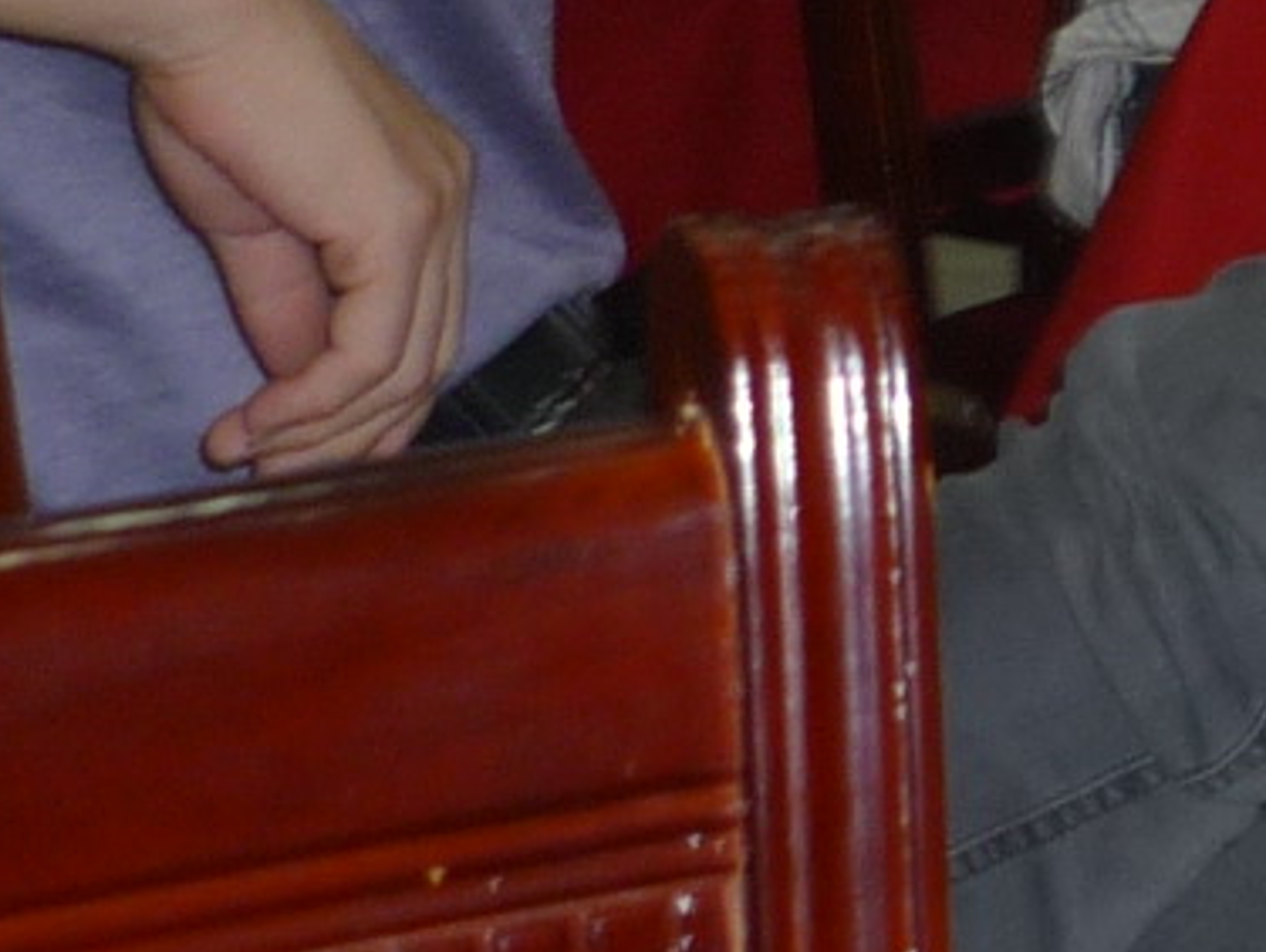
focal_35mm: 180
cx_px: 2778
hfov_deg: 9.9
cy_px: -847
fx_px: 6589
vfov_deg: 7.9
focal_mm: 5.5
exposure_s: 1/30
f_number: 2.8
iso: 100
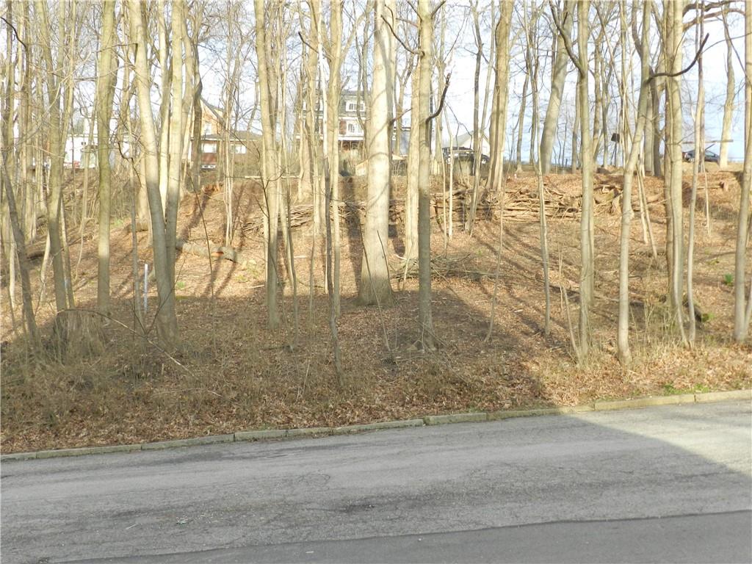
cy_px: 282
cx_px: 376
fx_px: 826
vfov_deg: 37.7
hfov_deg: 49.0
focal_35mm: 38
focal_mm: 6.7
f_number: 4
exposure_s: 1/200
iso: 220
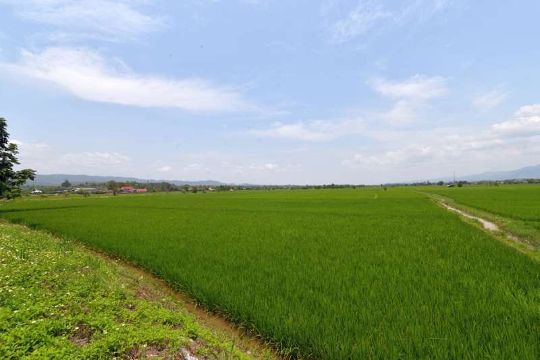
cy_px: 180
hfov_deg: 104.2
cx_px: 270
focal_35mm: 14
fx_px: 210
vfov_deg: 81.3
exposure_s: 1/400
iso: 100
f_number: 10
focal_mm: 14
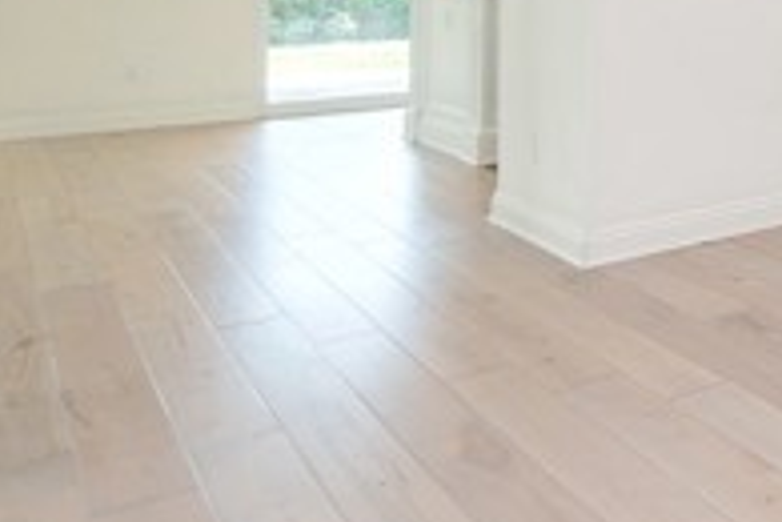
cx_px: 1087
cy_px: -40
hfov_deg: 30.4
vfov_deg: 27.0
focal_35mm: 46
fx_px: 999
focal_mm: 14
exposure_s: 1/80
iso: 200
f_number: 5
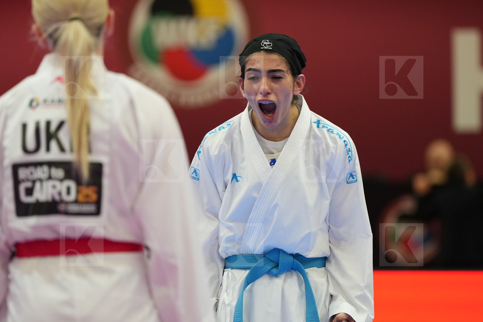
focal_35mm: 300
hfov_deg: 6.9
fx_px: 4024
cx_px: 242
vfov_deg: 4.6
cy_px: 161
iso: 1250
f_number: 2.8
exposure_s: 1/1000
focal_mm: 200
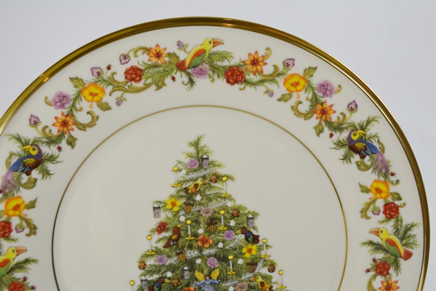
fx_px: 436
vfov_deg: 36.9
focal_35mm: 36
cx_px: 218
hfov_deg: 53.1
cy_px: 146
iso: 220
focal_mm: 24
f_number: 5.6
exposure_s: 1/125
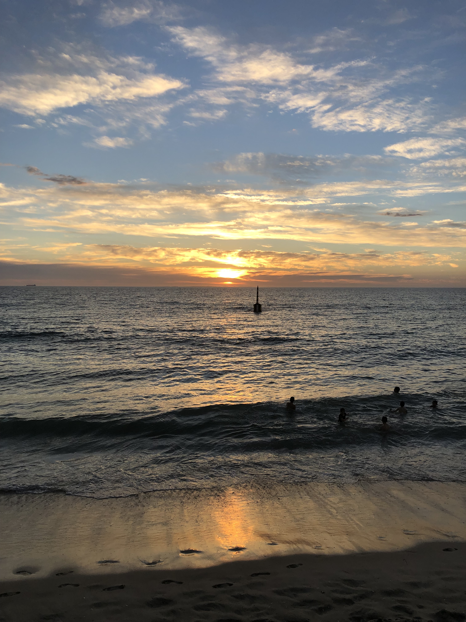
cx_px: 233
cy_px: 311
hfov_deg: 49.7
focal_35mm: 28
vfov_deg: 63.4
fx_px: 503
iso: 20
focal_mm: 4
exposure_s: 1/706
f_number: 1.8
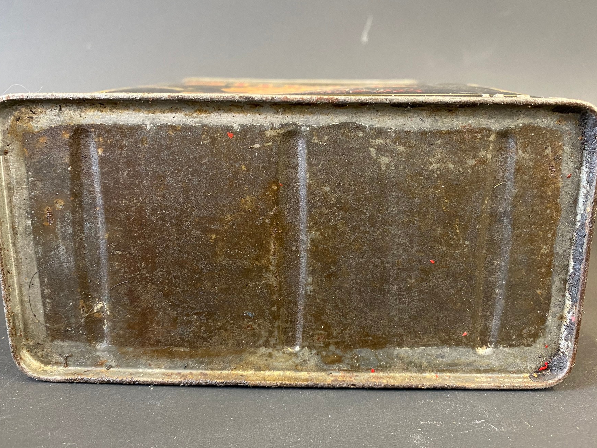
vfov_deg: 46.7
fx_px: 517
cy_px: 206
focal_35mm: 30
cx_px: 296
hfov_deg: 60.0
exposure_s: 1/33
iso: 400
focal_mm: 4.25
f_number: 1.8
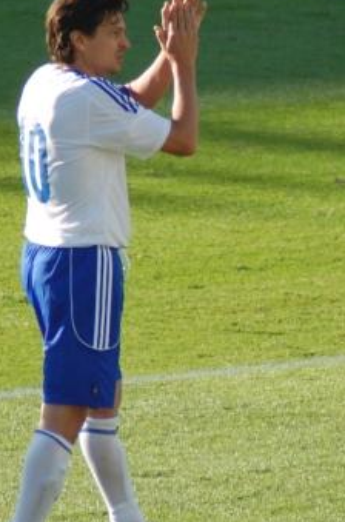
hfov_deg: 2.3
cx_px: 120
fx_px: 8591
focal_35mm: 594
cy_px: 282
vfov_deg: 3.5
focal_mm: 300
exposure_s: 1/800
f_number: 5.6
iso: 400
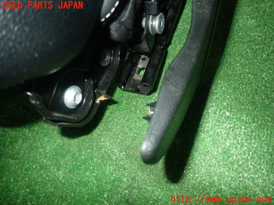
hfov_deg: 69.4
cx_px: 137
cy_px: 102
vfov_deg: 54.9
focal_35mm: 25
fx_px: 198
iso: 400
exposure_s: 1/30
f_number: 5.6
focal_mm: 4.5
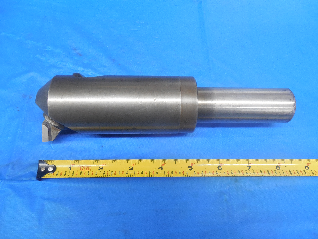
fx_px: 230
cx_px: 159
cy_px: 120
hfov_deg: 69.4
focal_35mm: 25
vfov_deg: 54.9
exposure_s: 1/30
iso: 400
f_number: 3.3
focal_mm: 4.5
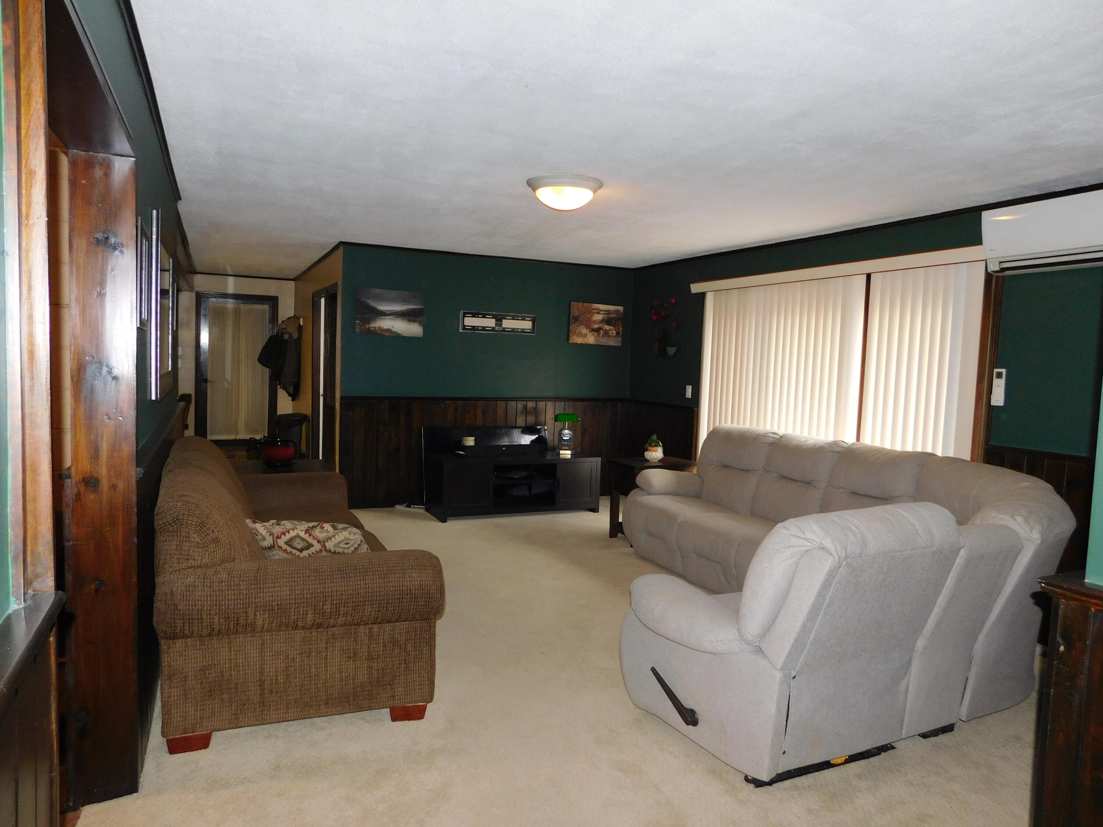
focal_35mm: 23
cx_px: 552
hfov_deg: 73.9
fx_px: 733
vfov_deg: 58.9
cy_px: 414
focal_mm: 4
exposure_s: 1/30
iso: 200
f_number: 3
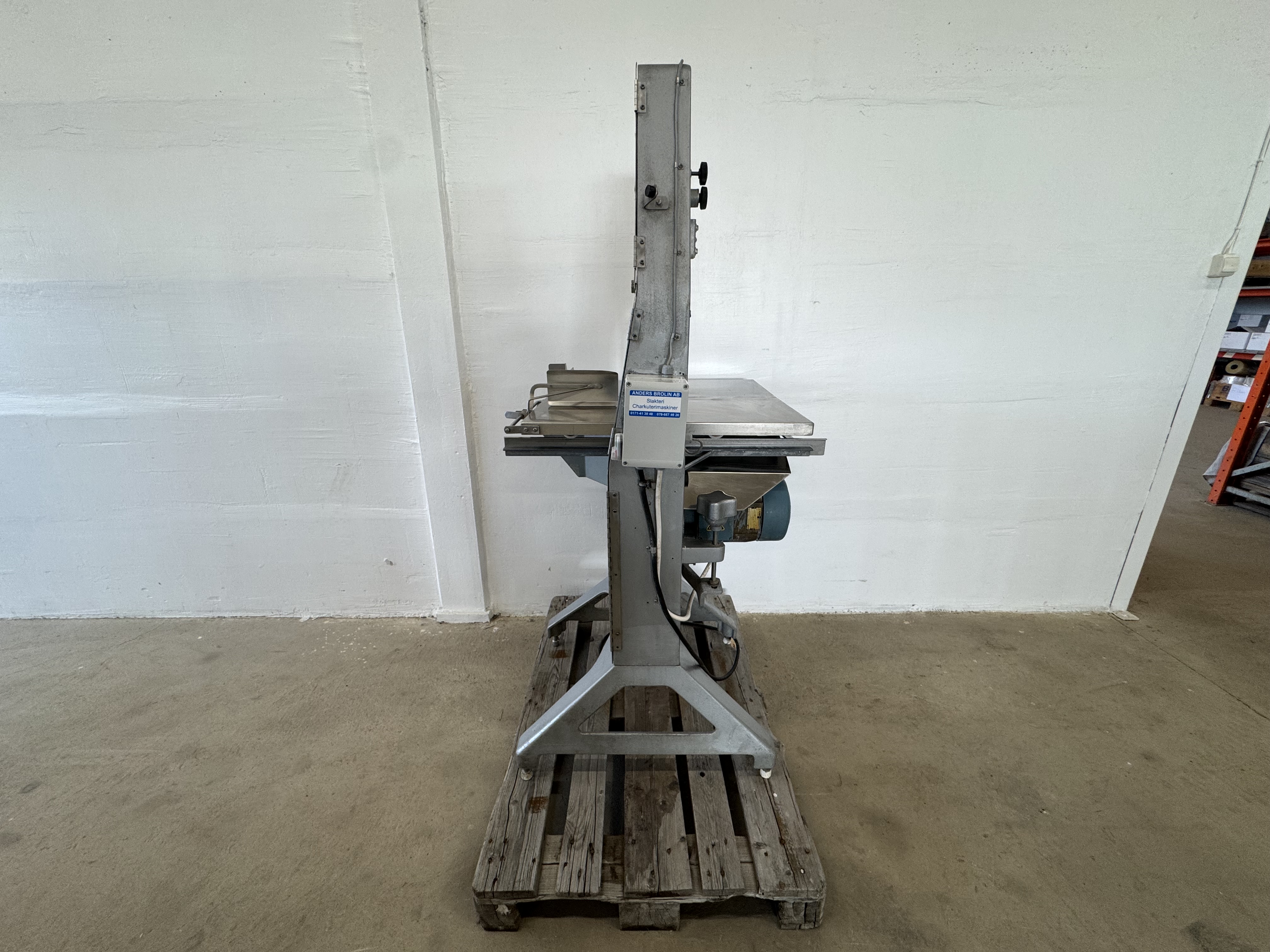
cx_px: 635
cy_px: 476
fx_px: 514
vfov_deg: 85.7
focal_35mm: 14
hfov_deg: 102.1
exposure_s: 1/100
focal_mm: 2.22
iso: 100
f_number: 2.2
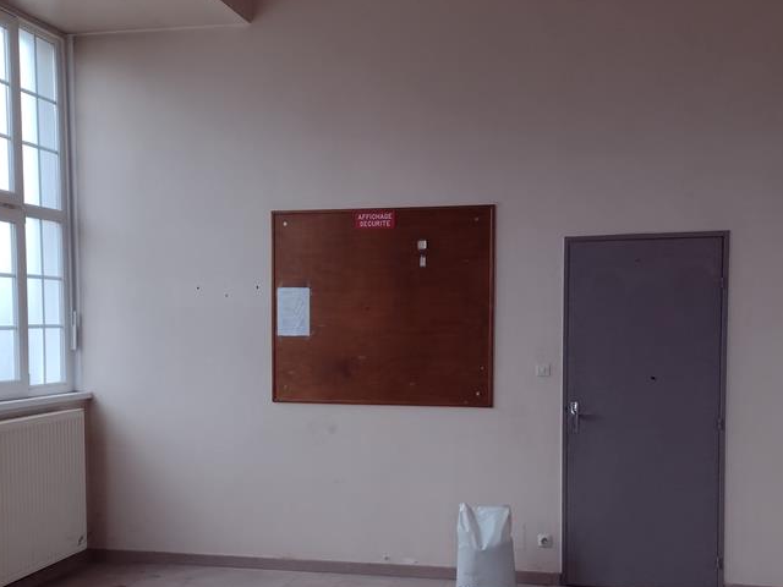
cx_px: 368
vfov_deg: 32.0
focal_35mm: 45
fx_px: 1018
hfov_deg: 42.1
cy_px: 385
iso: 153
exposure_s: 1/100
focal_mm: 4.71
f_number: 1.7
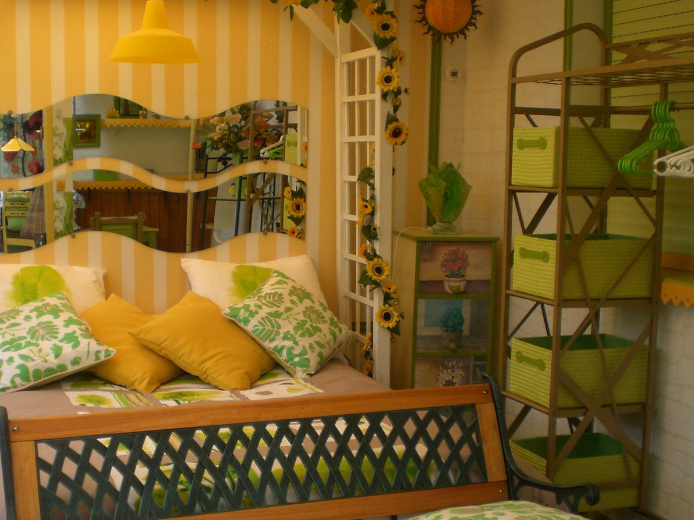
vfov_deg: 28.5
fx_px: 1022
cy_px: 313
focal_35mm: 51
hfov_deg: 37.3
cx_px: 267
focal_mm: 6.3
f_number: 3.1
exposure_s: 1/80
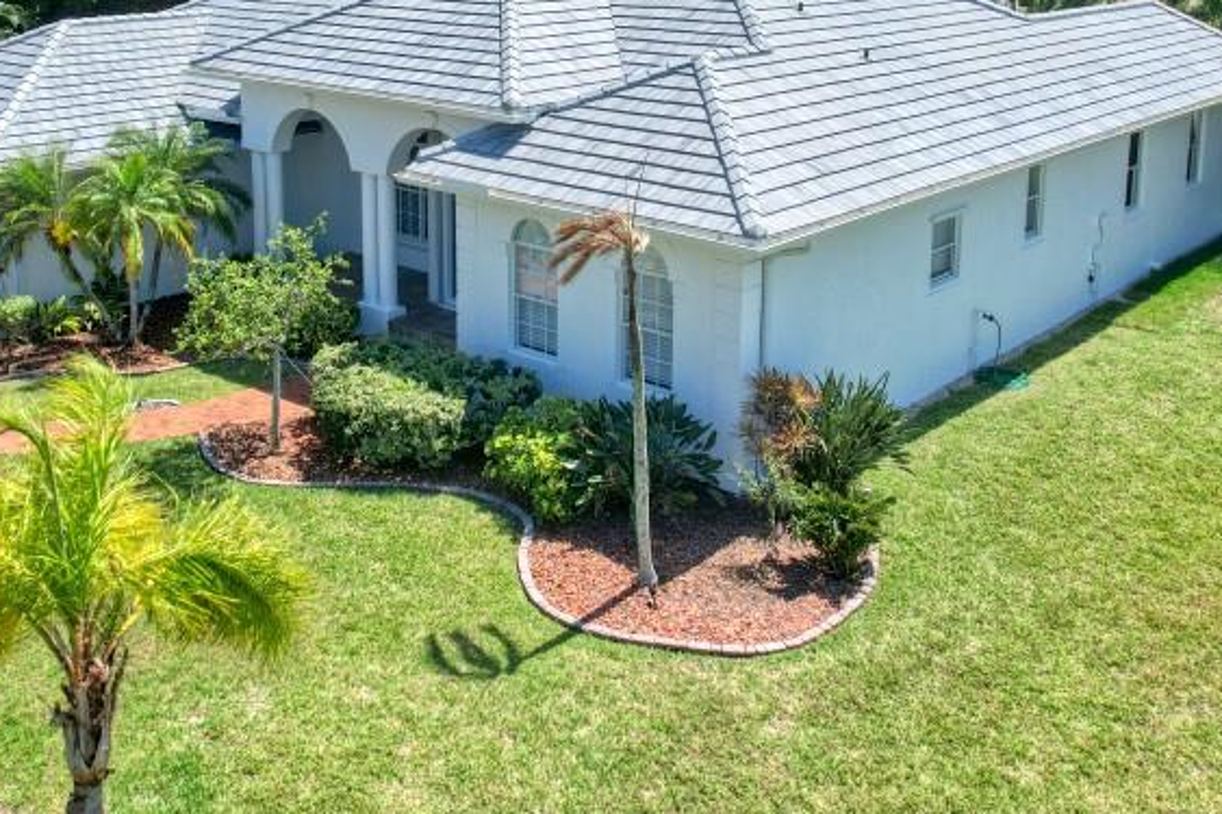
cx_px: 525
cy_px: 132
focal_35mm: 40
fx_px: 1357
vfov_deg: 32.2
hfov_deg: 48.3
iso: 100
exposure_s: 1/2500
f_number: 2.8
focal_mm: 8.38
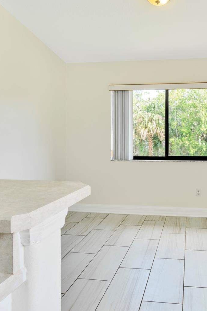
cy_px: 150
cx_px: 164
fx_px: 222
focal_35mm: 26
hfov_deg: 47.4
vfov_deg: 69.8
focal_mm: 11
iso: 100
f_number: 9
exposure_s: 1/250
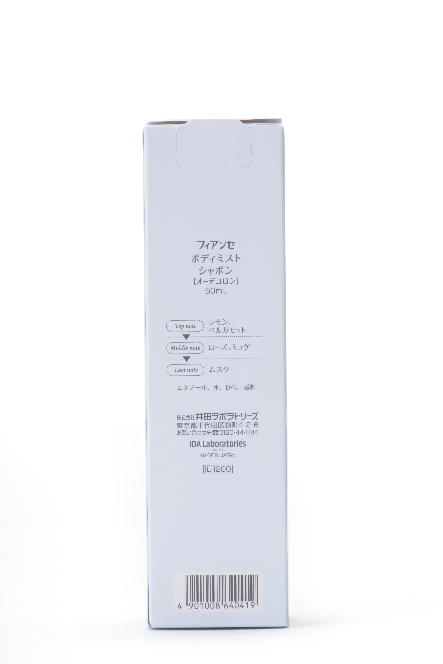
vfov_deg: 10.3
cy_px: 332
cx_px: 222
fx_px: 3689
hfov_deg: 6.9
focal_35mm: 200
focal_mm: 200
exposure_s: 1/160
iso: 200
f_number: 25
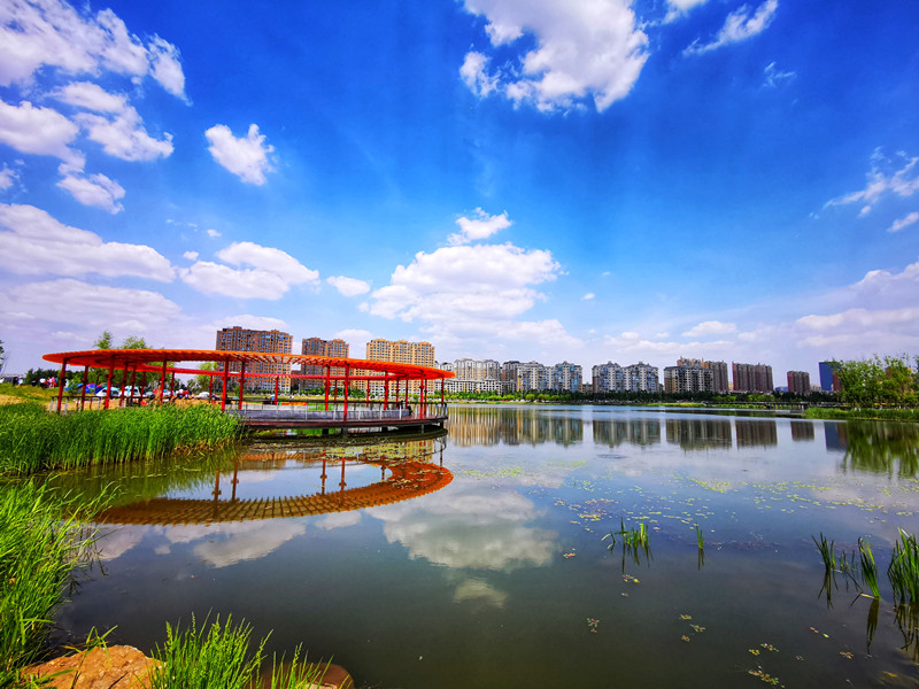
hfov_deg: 91.0
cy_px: 344
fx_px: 451
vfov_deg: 74.7
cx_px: 460
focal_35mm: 17
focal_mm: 2.26
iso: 50
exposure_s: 1/929
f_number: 2.2
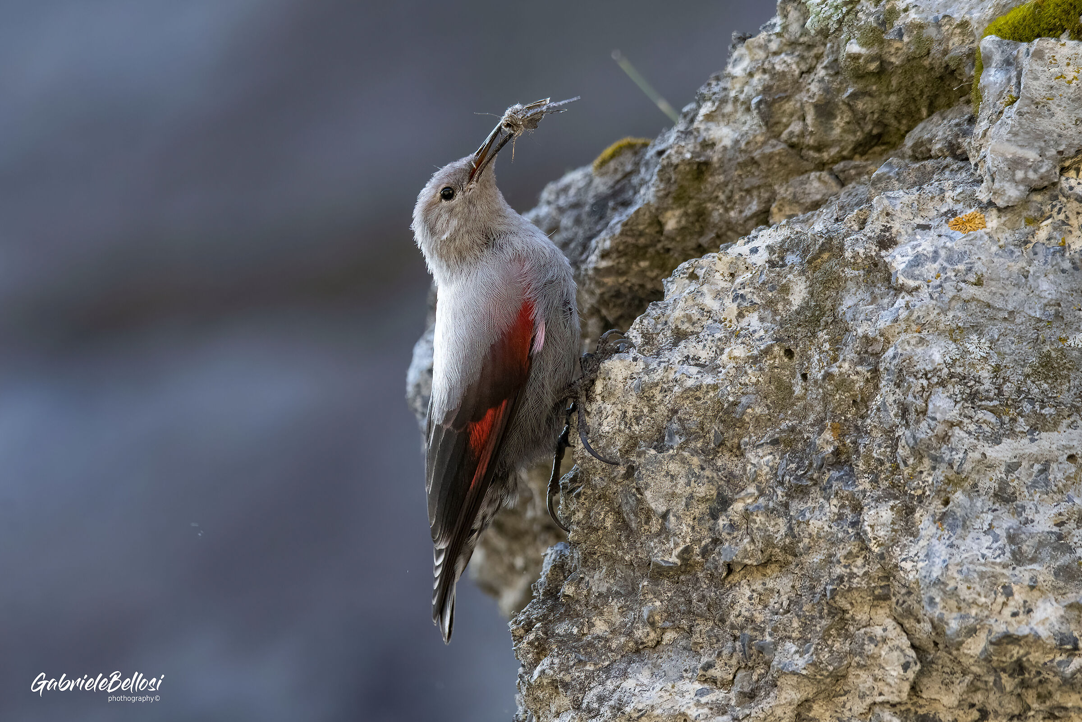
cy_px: 361
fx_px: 18934
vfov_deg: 2.2
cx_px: 541
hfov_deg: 3.3
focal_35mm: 630
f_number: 8
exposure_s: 1/400
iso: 1400
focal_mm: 420
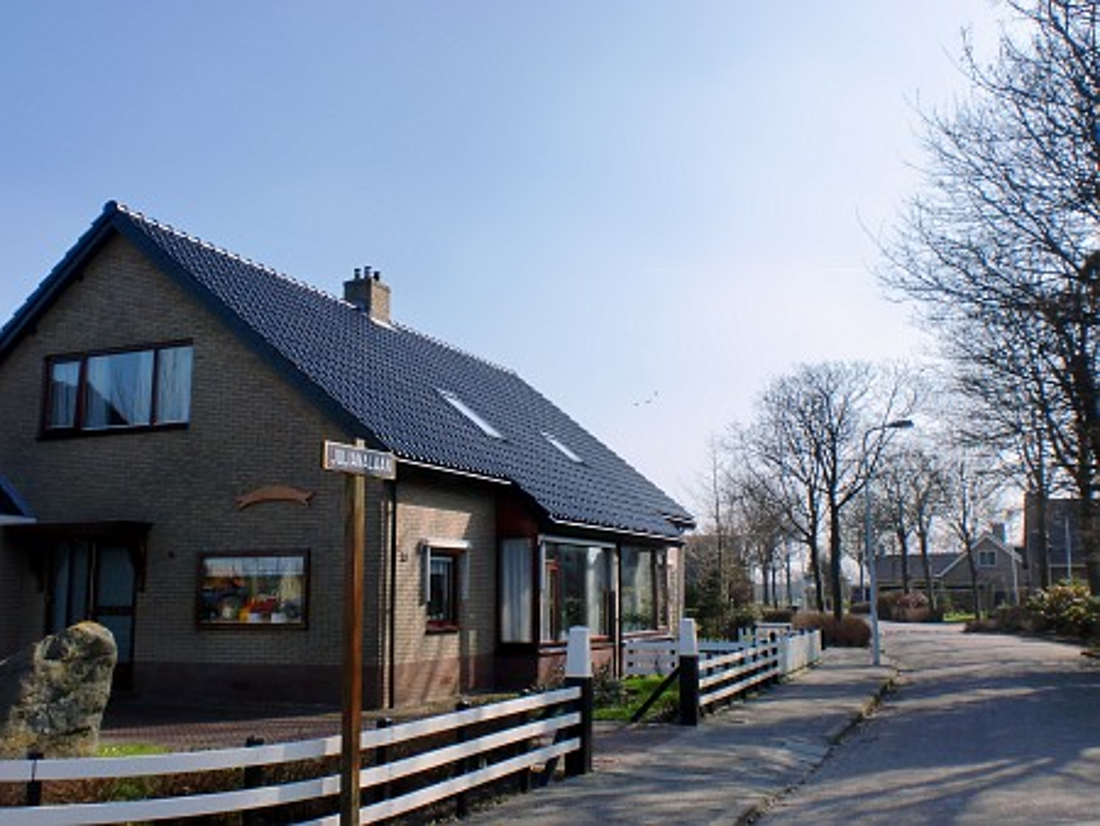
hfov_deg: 52.6
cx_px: 550
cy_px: 413
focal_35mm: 35
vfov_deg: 40.7
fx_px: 1113
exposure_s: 1/500
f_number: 5.6
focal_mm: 6.3
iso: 64
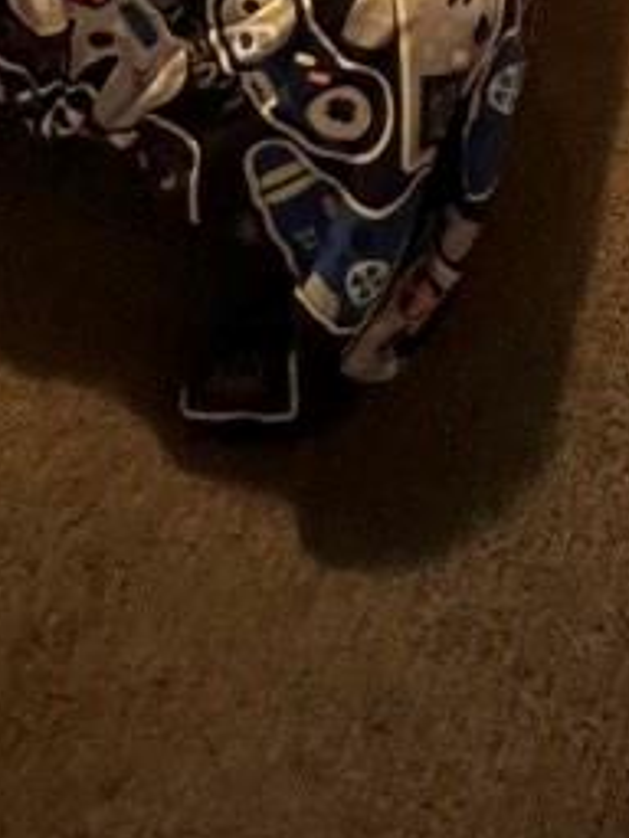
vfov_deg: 24.4
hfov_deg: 28.0
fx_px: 1260
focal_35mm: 52
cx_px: 367
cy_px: -540
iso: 1000
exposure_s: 1/30
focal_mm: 1.57
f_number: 1.8
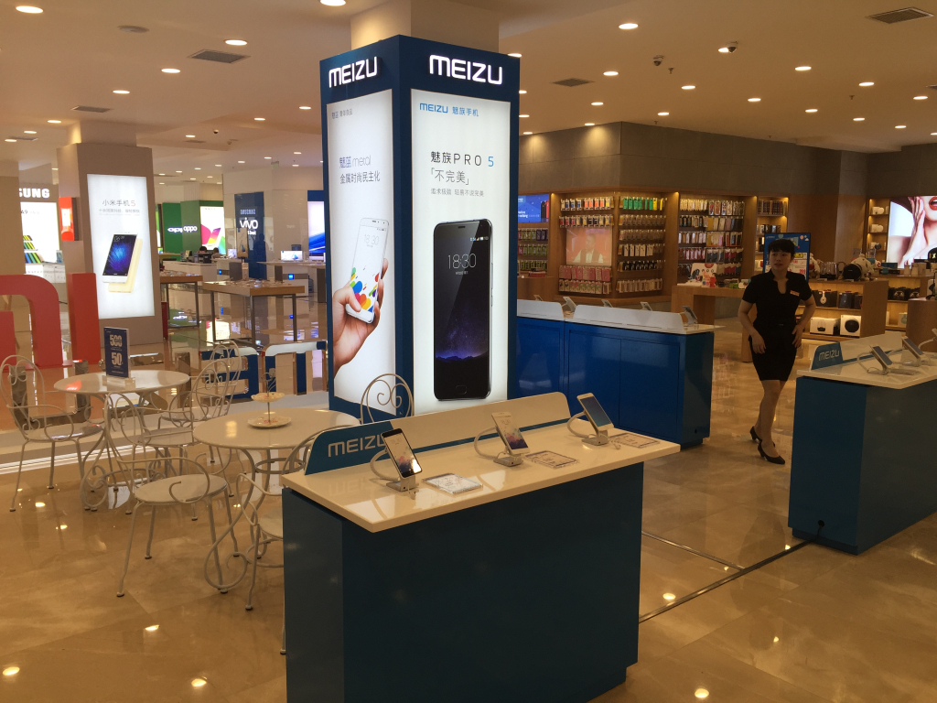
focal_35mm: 29
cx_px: 468
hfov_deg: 61.7
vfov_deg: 48.2
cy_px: 352
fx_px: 785
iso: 32
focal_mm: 4.15
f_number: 2.2
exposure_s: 1/100
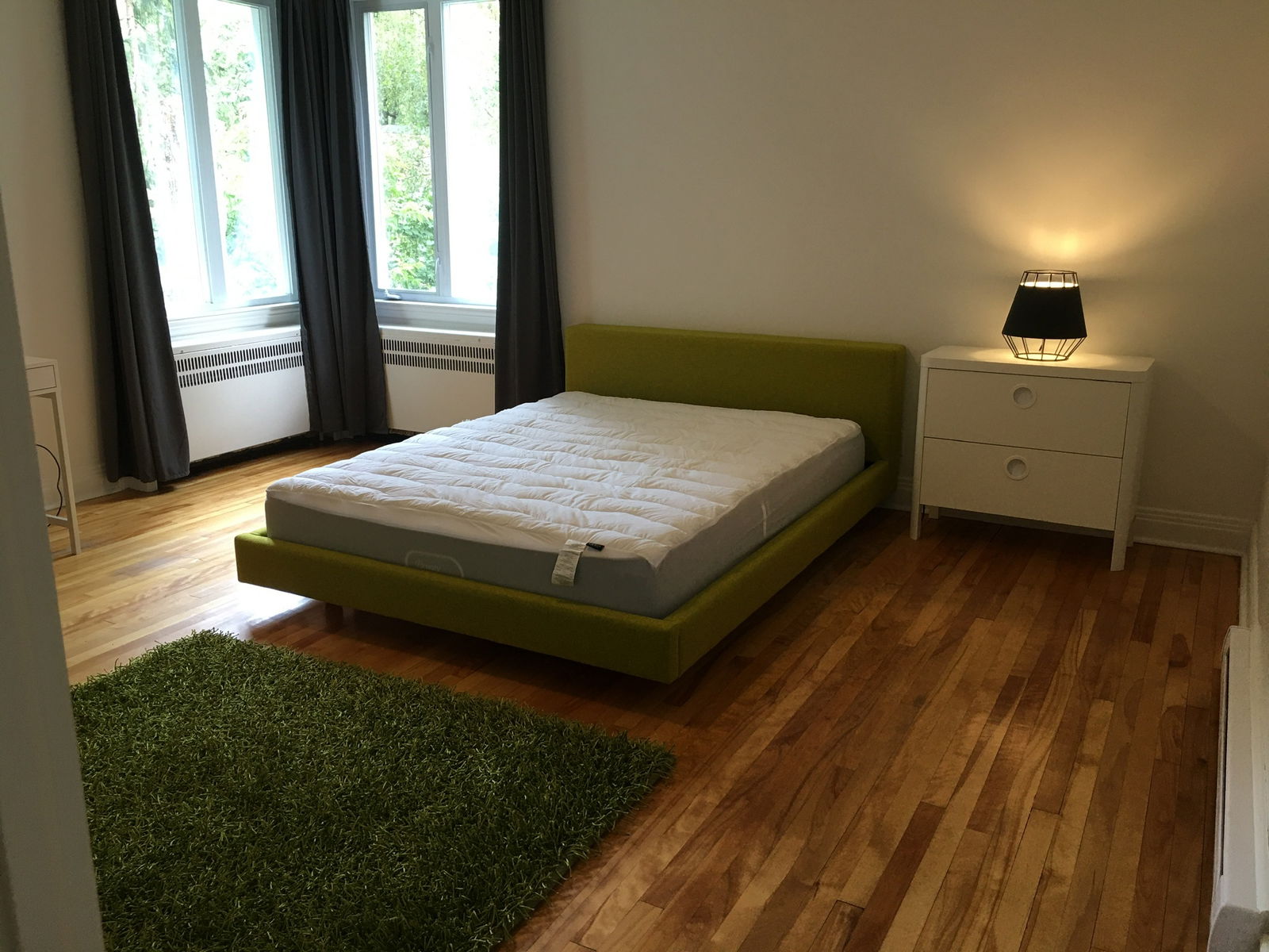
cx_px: 634
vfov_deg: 48.2
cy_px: 476
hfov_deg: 61.7
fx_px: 1063
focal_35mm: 29
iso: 32
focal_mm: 4.15
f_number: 2.2
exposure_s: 1/30
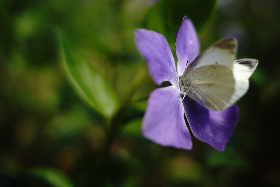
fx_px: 273
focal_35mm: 35
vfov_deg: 37.7
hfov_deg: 53.9
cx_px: 166
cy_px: 98
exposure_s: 1/1600
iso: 100
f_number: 2.8
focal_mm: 29.1
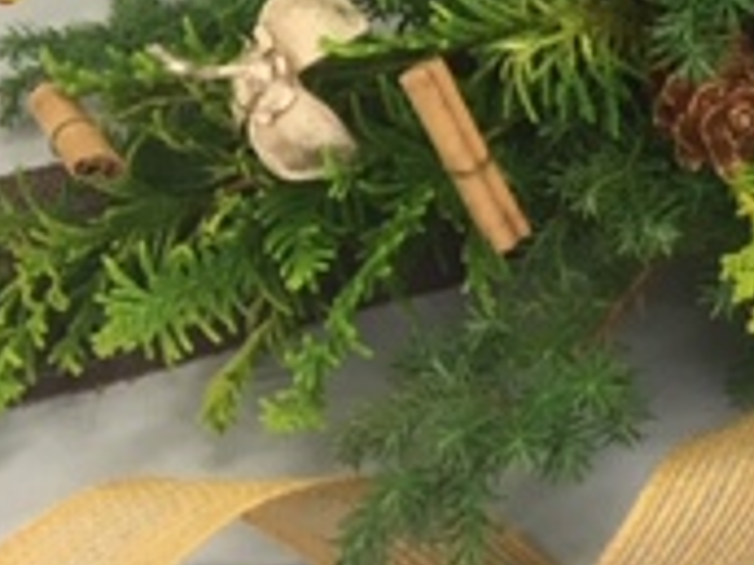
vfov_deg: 13.5
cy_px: 9
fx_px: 2352
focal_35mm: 108
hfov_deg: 17.6
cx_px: 842
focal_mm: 4.15
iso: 64
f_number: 2.2
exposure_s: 1/30
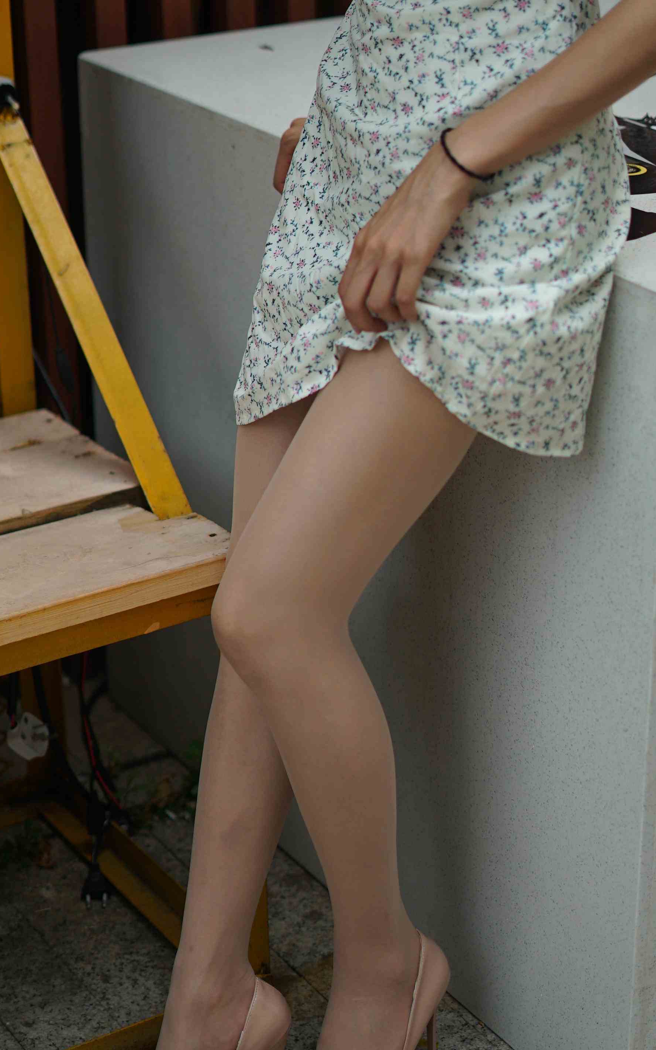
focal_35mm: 76
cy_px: 469
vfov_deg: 27.1
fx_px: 2174
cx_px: 290
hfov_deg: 17.2
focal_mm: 50
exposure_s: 1/5000
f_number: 1.8
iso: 200
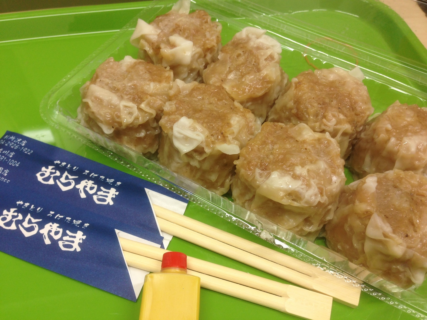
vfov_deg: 43.0
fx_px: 407
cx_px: 214
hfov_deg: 55.3
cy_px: 160
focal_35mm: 33
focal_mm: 4.12
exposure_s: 1/60
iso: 64
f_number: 2.4
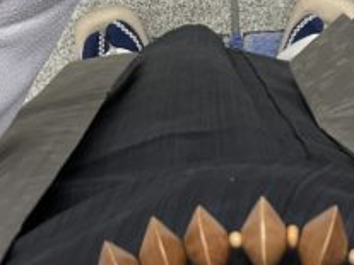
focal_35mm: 98
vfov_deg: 14.7
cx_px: 197
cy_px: -25
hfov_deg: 20.0
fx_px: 1002
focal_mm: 3
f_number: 1.8
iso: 64
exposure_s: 1/60
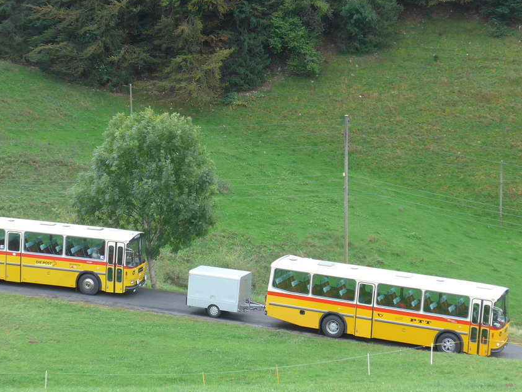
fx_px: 1720
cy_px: 167
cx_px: 233
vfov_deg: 13.0
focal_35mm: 114
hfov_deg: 17.3
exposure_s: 1/80
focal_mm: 16
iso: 100
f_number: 4.4
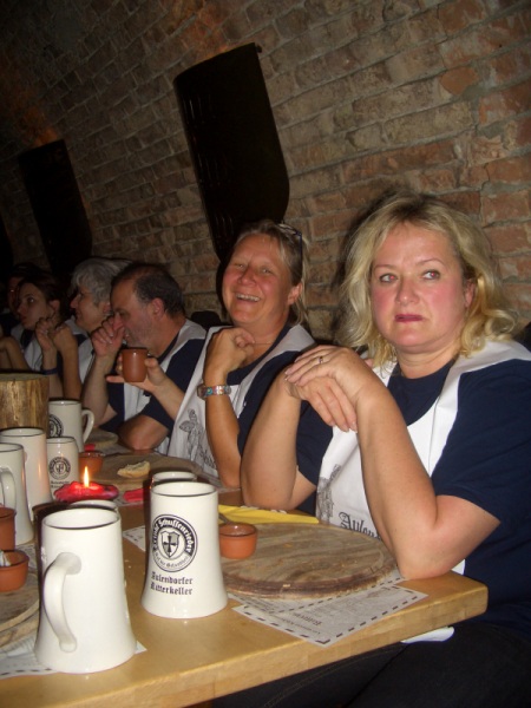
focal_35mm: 35
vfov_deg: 52.6
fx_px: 716
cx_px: 266
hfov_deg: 40.7
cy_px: 354
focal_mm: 5.8
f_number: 2.6
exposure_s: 1/60
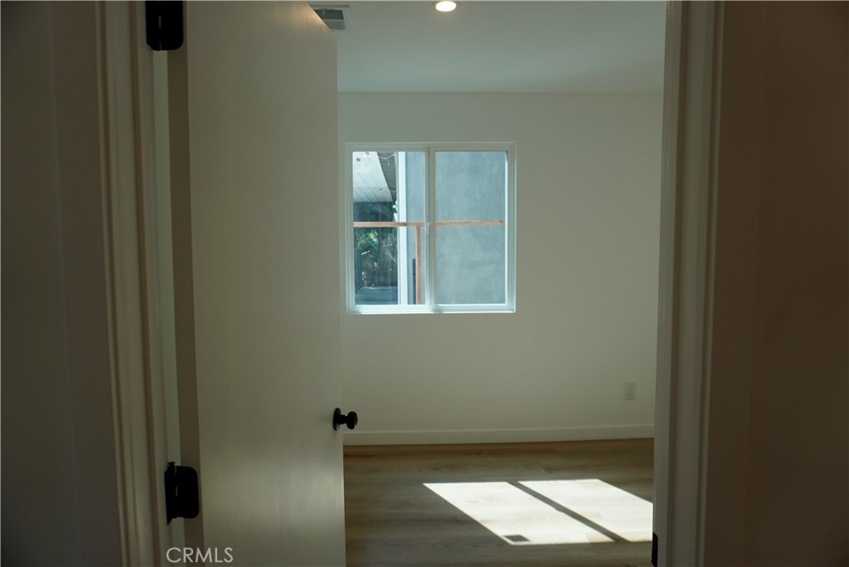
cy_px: 284
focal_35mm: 24
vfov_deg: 53.1
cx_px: 424
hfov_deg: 73.7
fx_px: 566
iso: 100
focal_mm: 16
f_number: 4
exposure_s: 1/160
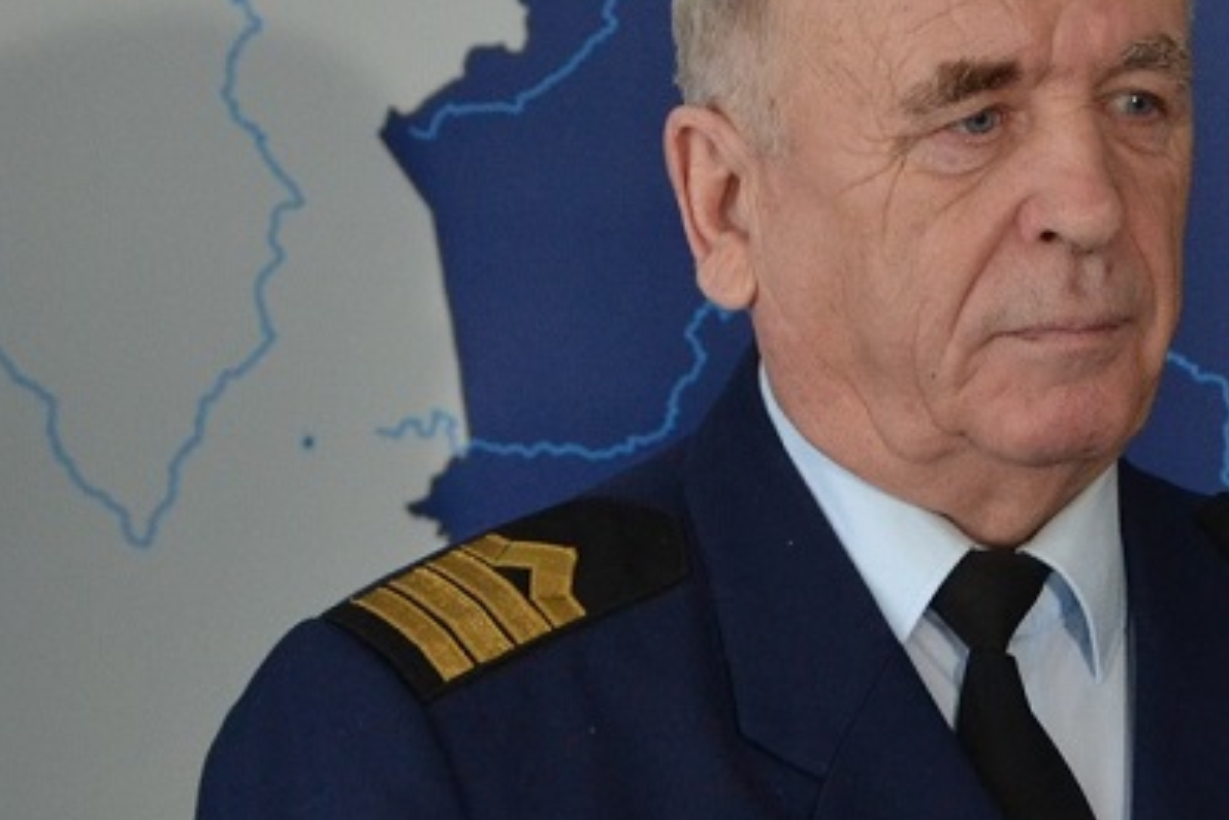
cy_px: 320
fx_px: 6932
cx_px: 1031
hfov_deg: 10.1
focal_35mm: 203
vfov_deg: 6.8
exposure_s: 1/80
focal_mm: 42
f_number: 4.8
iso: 800
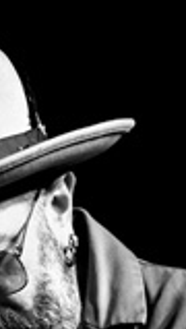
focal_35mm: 654
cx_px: -224
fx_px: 5707
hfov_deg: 1.9
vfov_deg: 3.3
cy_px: 359
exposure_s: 1/200
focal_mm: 130
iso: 1600
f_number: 3.5
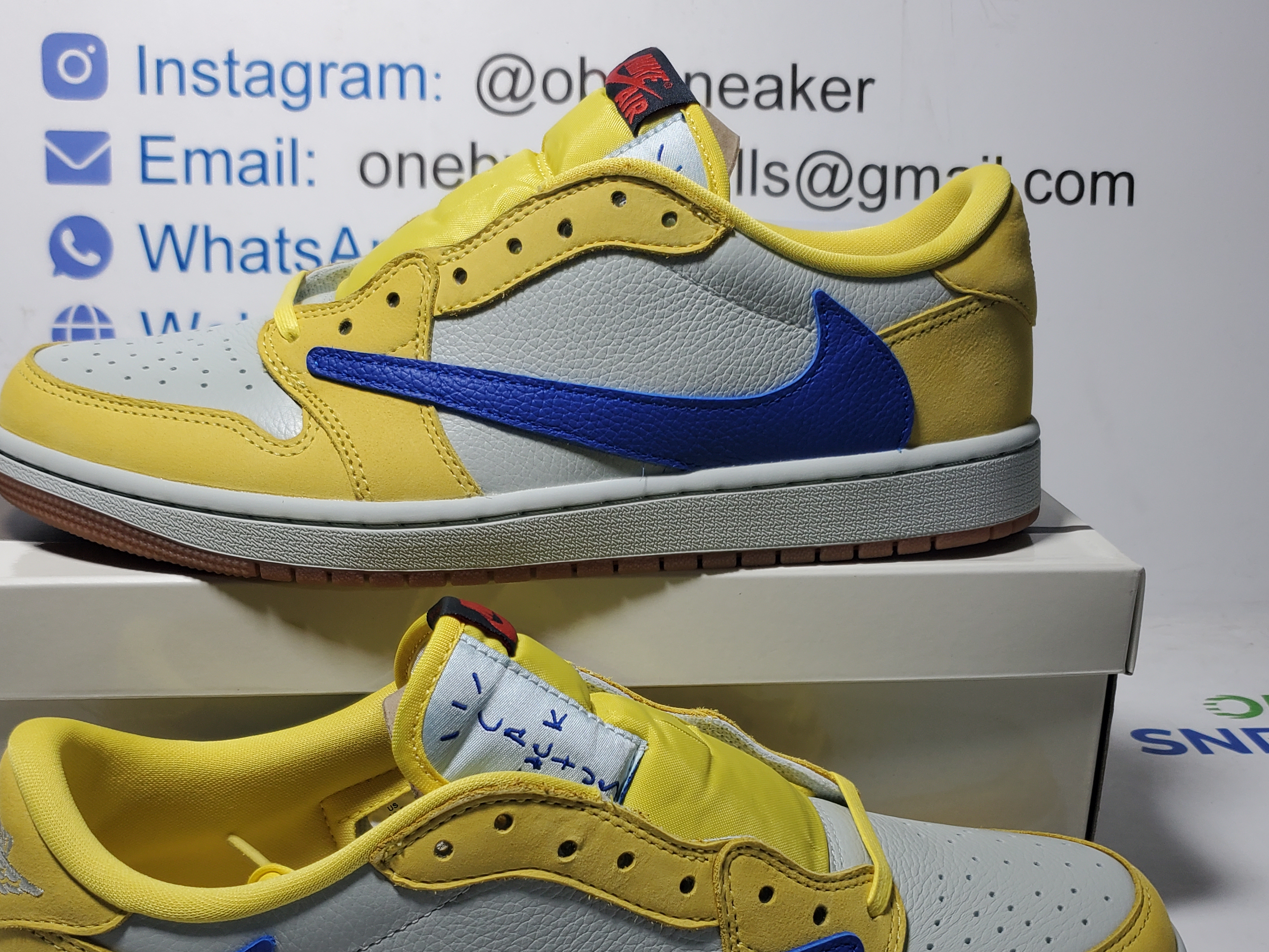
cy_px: 650
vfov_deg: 38.2
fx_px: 1356
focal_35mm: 37
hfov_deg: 50.1
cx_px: 659
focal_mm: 4.3
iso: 50
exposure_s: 1/554
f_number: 1.5
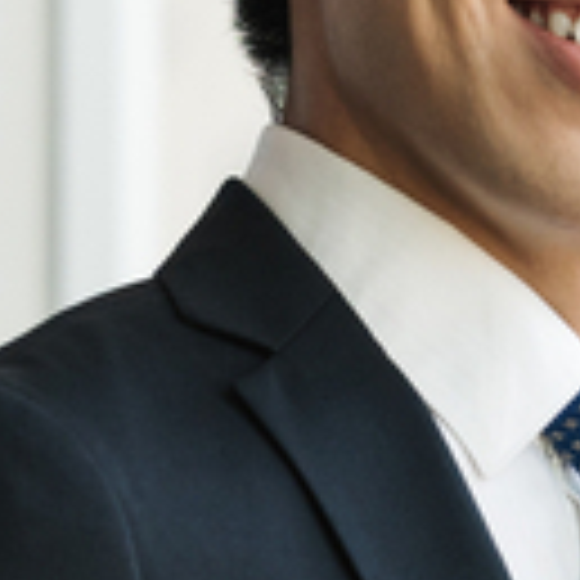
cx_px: 297
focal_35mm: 832
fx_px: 15772
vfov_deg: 2.1
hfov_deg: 2.1
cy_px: 751
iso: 320
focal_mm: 105
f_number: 3.2
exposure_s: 1/200
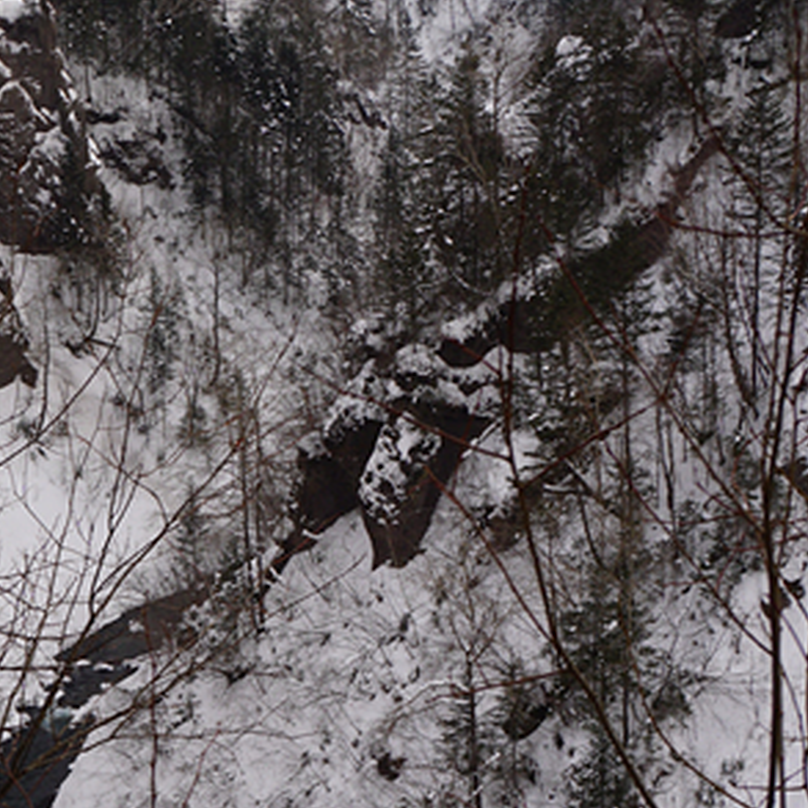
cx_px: 261
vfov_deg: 21.5
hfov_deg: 21.5
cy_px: 538
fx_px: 2117
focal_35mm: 80
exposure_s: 1/60
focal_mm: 23
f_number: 5.6
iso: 100
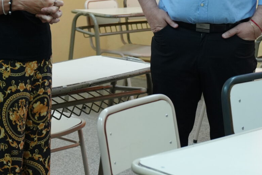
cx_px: 175
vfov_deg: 11.8
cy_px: -70
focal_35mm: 112
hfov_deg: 18.2
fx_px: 815
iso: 1600
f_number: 2.8
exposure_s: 1/250
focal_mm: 34
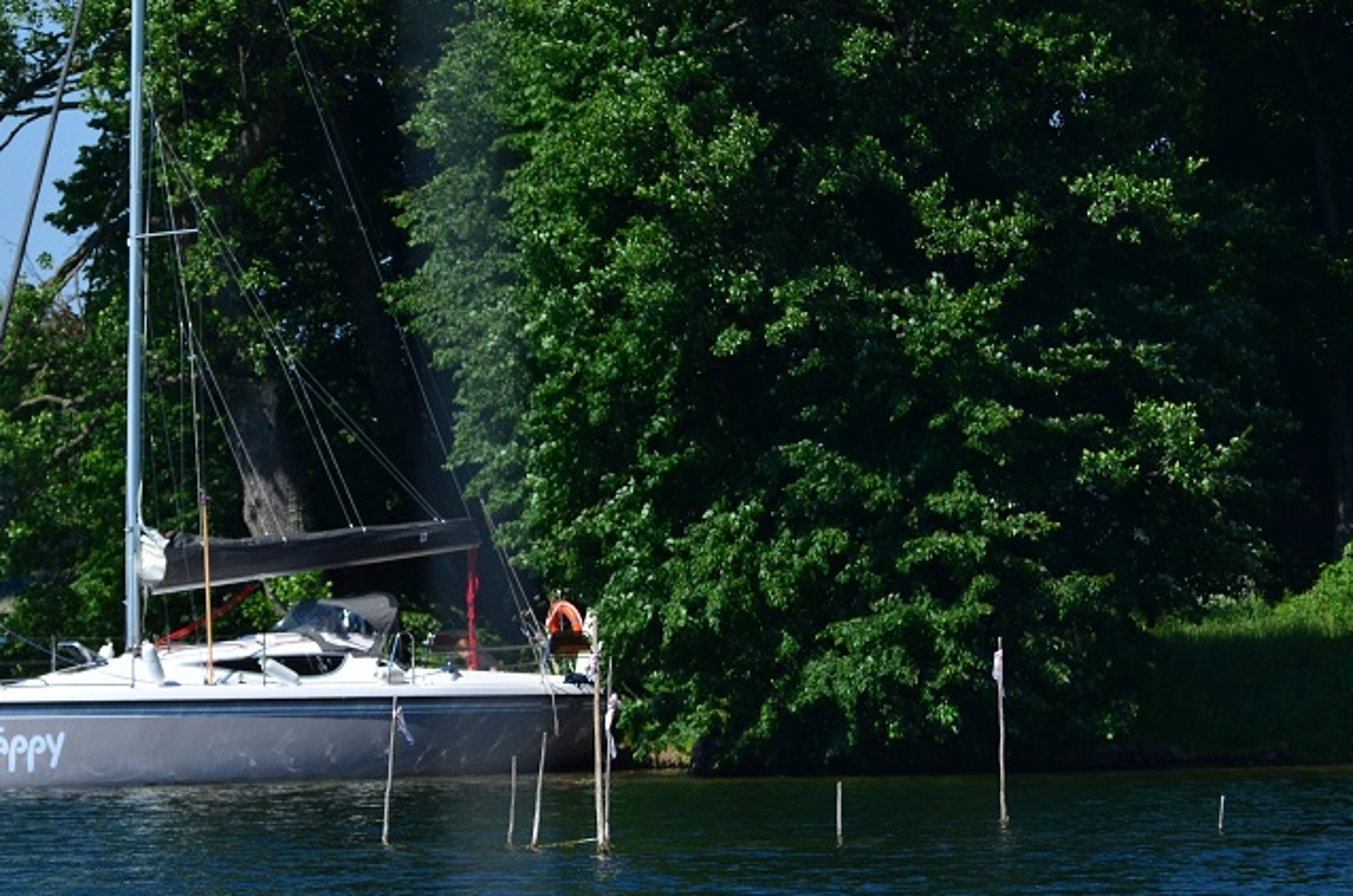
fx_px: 11919
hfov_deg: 6.5
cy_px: 406
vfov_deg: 4.3
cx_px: 357
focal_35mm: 318
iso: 560
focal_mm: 135
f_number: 4.8
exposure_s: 1/8000
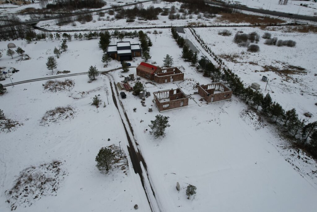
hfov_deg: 78.6
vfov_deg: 57.2
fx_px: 194
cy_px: 106
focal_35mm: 22
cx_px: 158
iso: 100
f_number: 2.8
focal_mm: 8.38
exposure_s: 1/1250
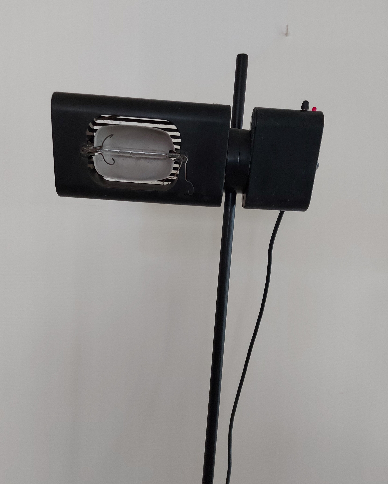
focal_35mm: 26
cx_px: 190
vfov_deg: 66.0
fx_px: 373
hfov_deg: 54.9
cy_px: 244
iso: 500
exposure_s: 1/60
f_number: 1.8
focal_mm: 5.23
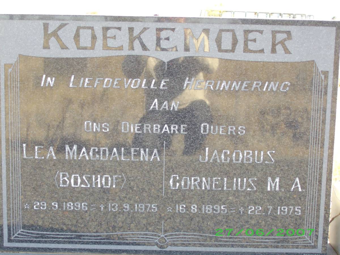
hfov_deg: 27.8
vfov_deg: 21.0
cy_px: 128
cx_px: 170
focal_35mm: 70
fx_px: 688
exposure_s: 1/160
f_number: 3.8
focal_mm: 11.3
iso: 160
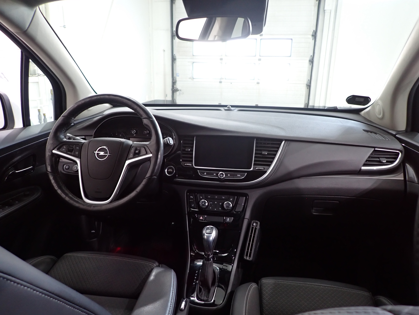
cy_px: 158
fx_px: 303
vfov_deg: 54.9
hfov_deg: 69.4
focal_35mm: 25
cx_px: 210
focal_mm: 4.5
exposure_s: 1/30
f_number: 2
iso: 250
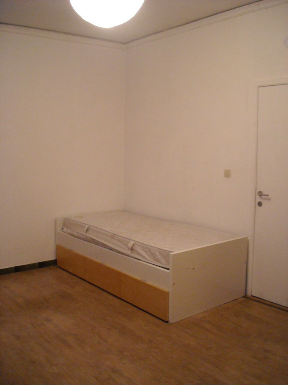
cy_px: 192
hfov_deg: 40.7
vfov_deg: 52.6
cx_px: 144
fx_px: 388
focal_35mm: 35
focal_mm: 5.7
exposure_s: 1/30
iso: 400
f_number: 2.8
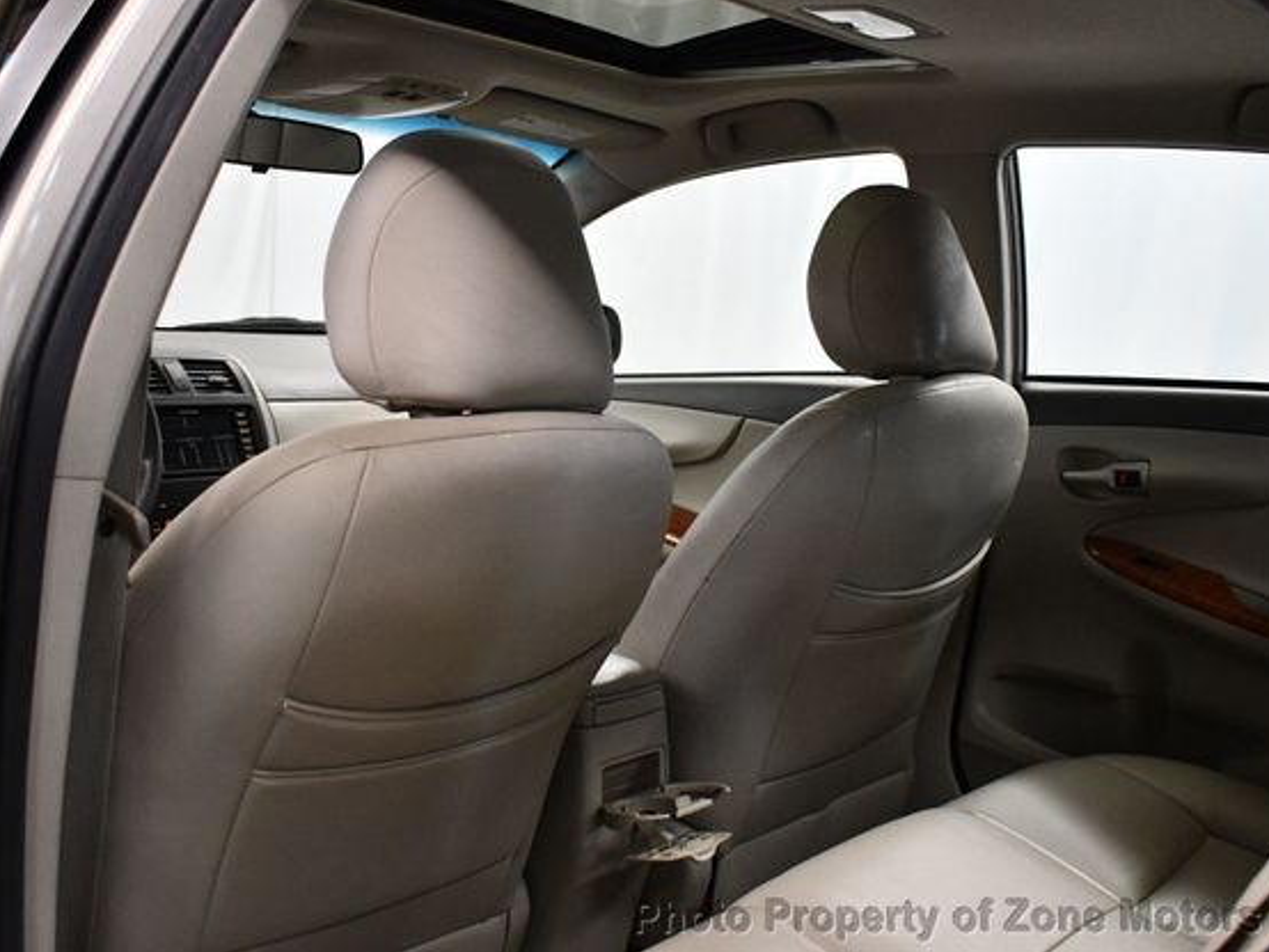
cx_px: 605
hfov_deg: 46.8
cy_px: 471
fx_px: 1467
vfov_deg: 36.0
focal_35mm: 40
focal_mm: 18
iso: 2000
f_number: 3.5
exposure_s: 1/125
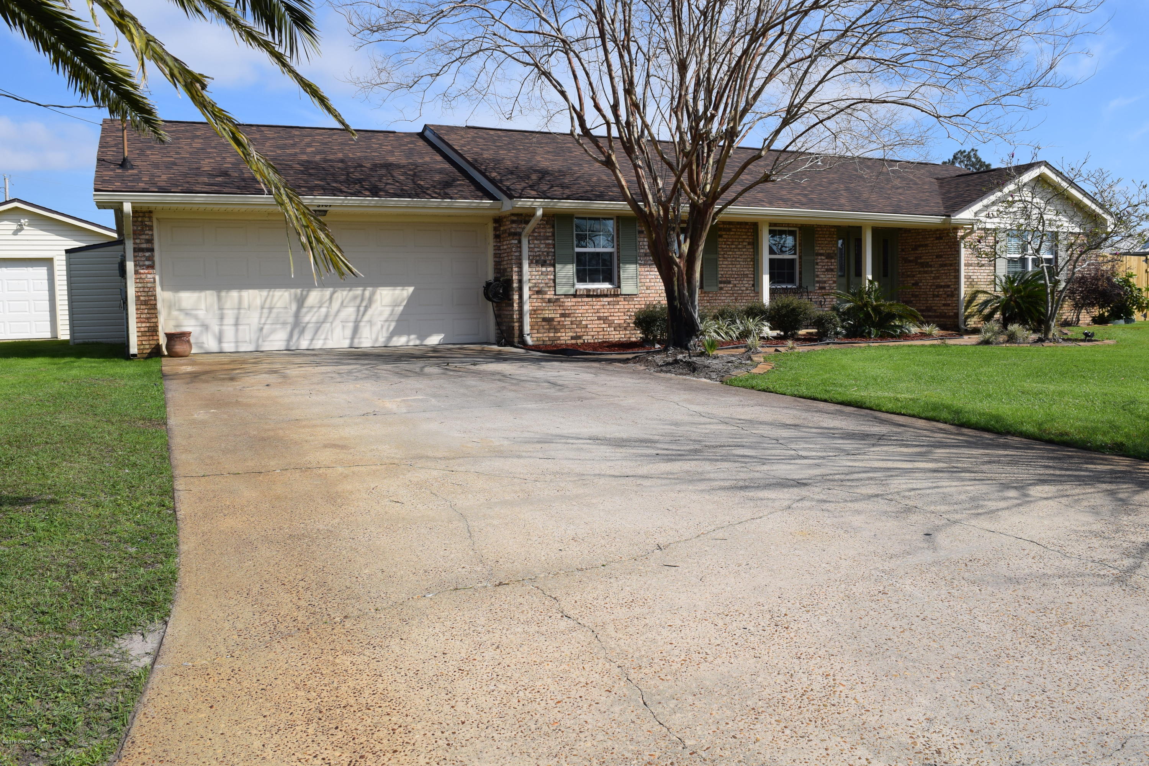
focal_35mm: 27
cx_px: 574
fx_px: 862
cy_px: 383
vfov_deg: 47.9
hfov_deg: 67.4
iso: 200
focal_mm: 18
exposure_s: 1/400
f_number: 10
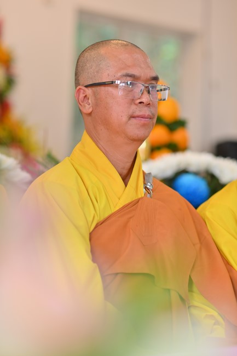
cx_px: 118
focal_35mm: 85
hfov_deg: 16.1
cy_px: 178
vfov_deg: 23.9
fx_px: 840
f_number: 2.5
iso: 125
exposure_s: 1/100
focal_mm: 85
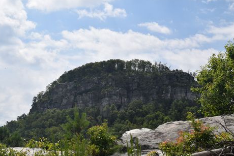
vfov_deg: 19.2
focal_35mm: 71
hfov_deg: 28.3
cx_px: 85
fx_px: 462
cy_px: 81
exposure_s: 1/500
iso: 200
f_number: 11
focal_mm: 34
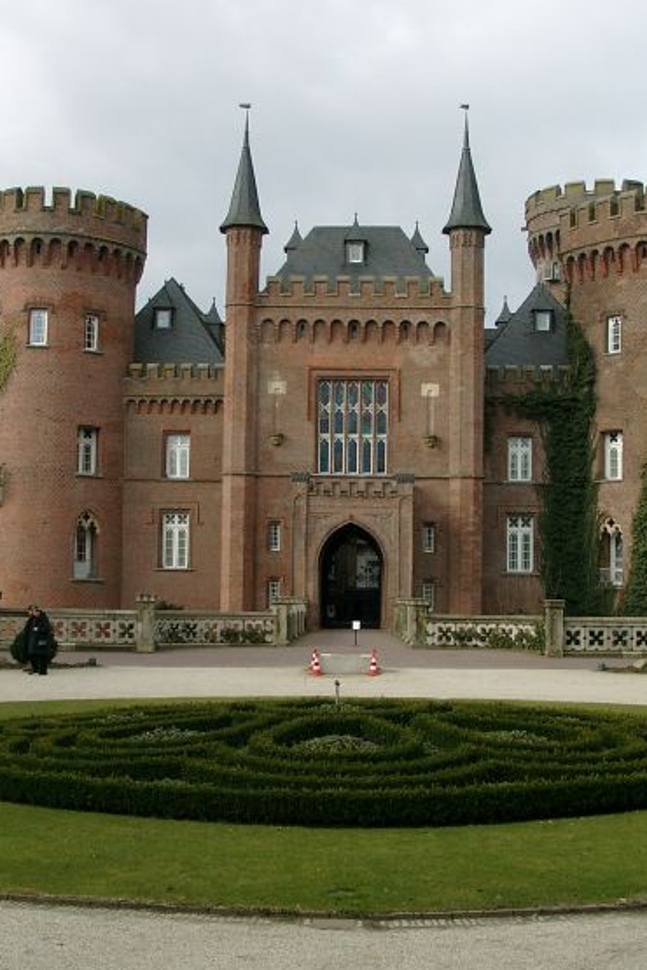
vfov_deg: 38.9
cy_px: 470
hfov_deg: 26.5
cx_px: 330
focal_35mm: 51
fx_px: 1375
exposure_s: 1/281
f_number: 4
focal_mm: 7.13
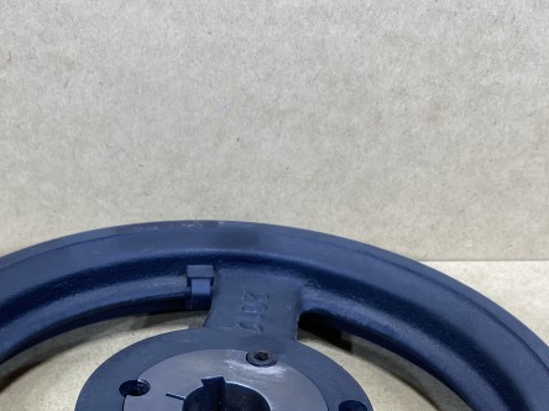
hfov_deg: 32.1
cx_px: 210
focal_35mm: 60
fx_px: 952
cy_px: 441
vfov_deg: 23.1
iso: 32
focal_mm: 4.25
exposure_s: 1/100
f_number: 1.8
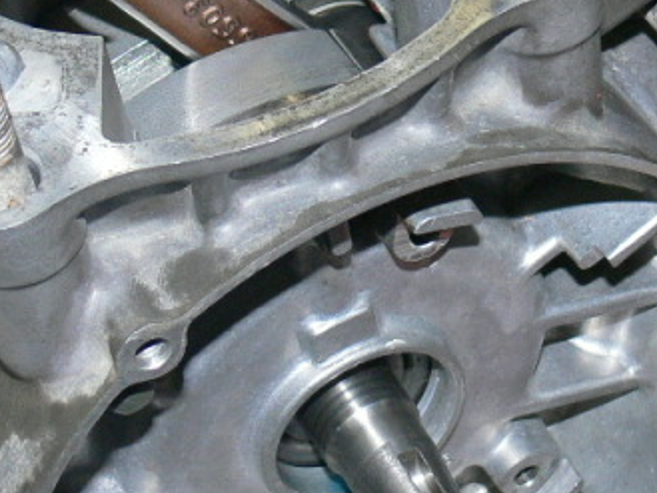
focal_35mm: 109
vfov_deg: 13.5
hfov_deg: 18.0
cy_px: 100
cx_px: 359
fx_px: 2070
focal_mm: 7.4
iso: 100
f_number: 2.8
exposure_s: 1/40
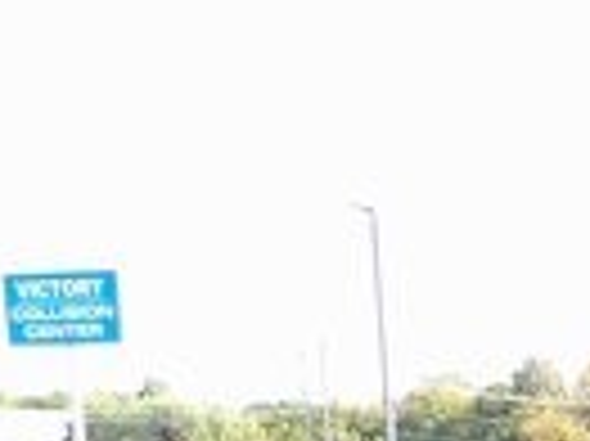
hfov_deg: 15.4
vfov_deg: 11.1
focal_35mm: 117
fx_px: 1992
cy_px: 963
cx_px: 919
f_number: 3.2
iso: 100
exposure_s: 1/214
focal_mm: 4.3
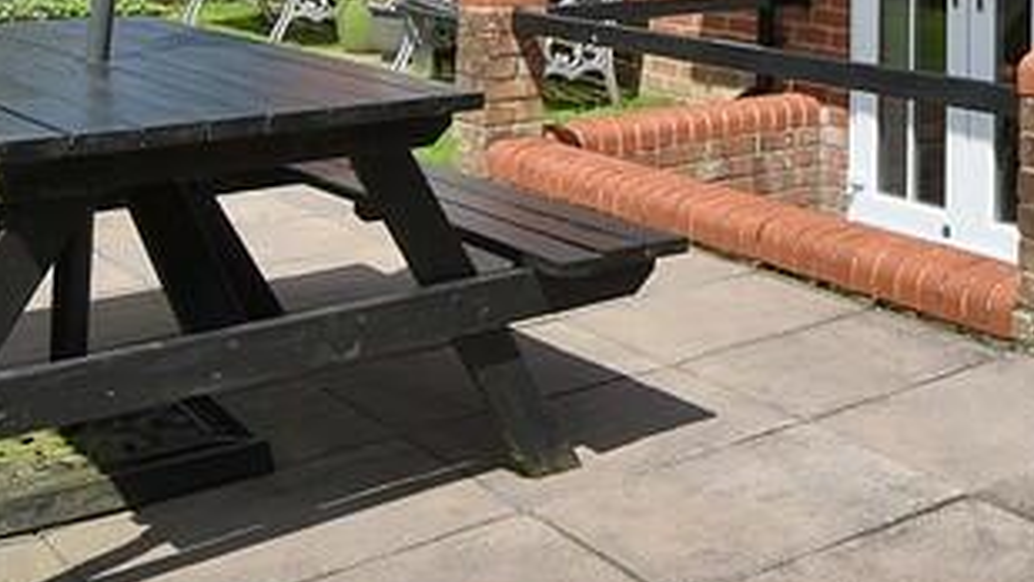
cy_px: -206
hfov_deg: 37.1
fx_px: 1426
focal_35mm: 52
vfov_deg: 20.7
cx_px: 944
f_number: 9
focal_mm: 10
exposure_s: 1/320
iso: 100
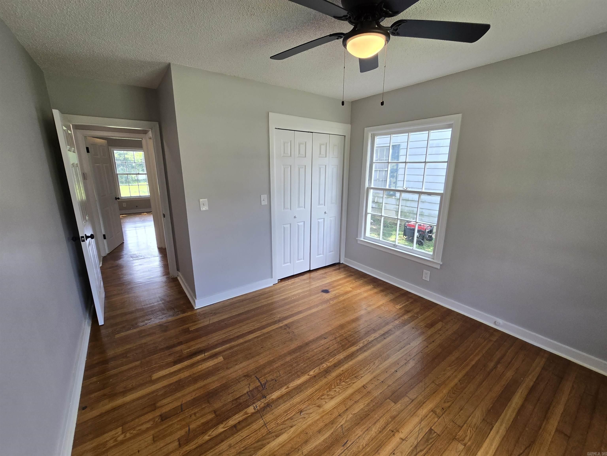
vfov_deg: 89.9
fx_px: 228
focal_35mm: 13
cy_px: 228
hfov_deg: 106.2
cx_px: 304
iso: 64
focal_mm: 2.2
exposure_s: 1/120
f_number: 2.2
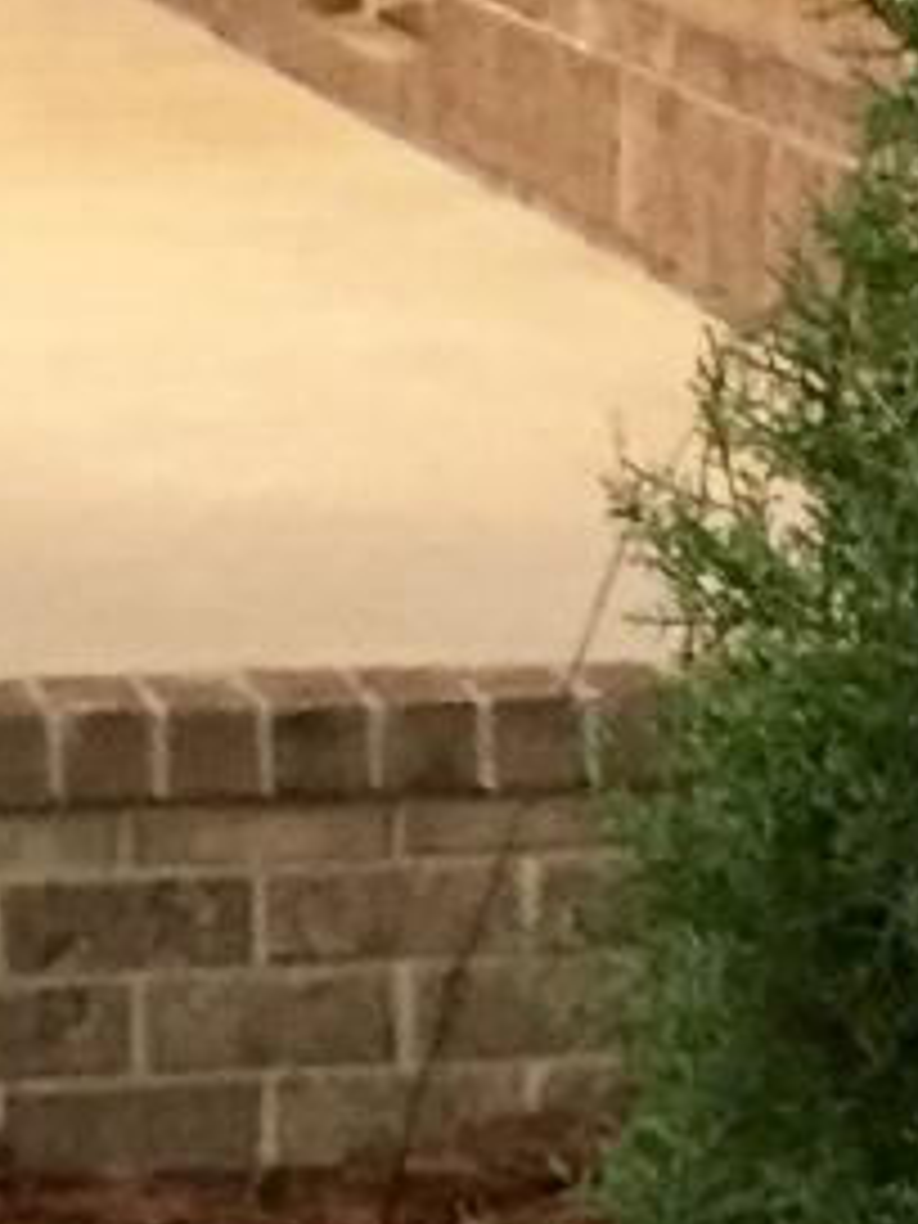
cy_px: 176
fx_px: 7532
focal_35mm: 213
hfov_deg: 7.0
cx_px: 828
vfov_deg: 9.3
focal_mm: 4.15
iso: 250
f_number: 2.2
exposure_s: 1/15
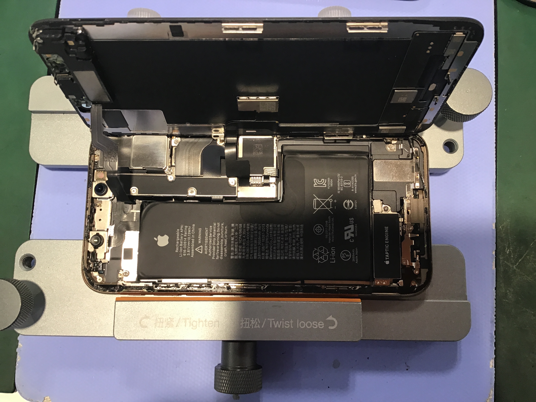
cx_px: 268
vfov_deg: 45.4
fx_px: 480
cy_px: 201
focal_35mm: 31
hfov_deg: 58.4
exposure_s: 1/30
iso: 50
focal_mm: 3.3
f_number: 2.4
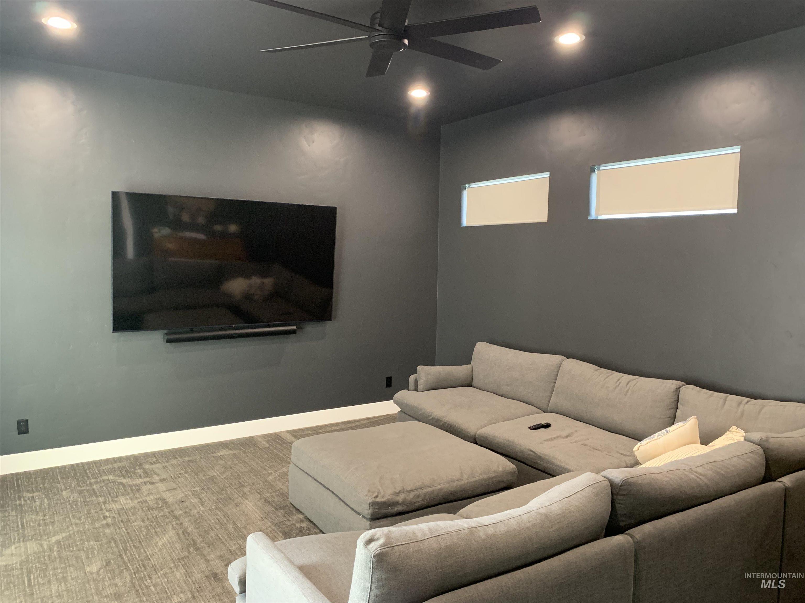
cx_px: 402
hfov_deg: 67.3
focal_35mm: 26
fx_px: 605
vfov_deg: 53.1
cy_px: 302
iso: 320
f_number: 1.8
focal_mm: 4.25
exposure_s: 1/40
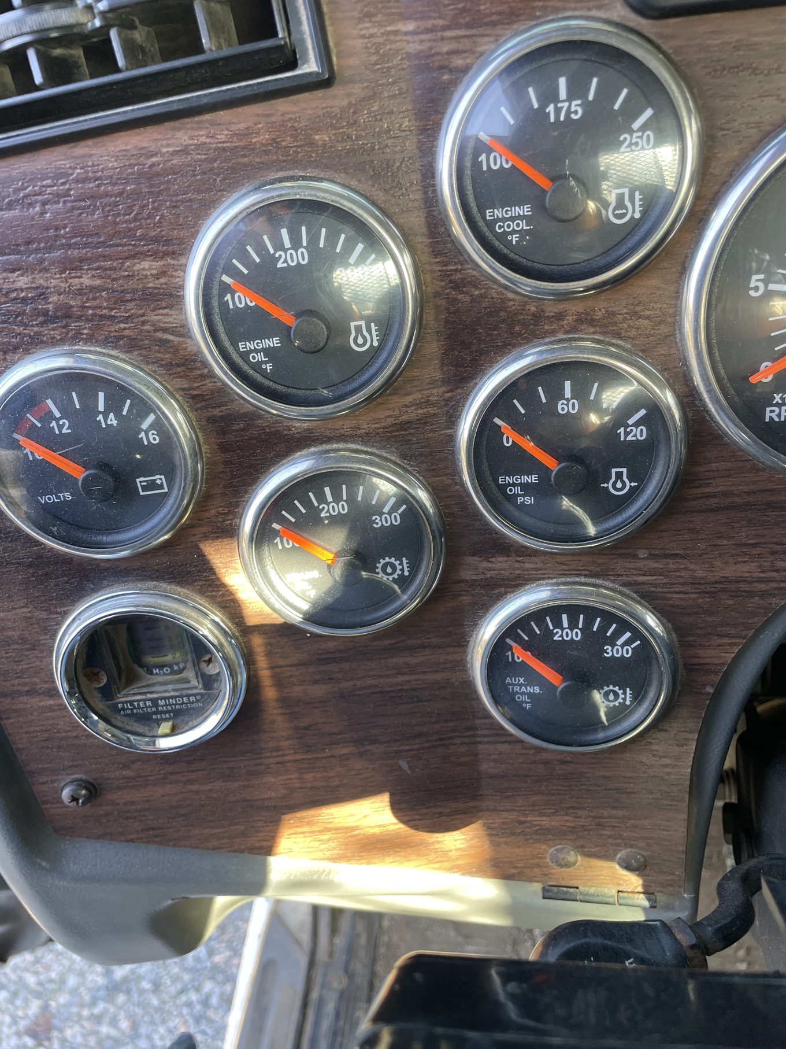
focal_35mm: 26
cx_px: 393
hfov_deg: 53.1
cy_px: 524
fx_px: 787
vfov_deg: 67.3
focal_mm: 4.2
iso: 125
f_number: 1.6
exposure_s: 1/121
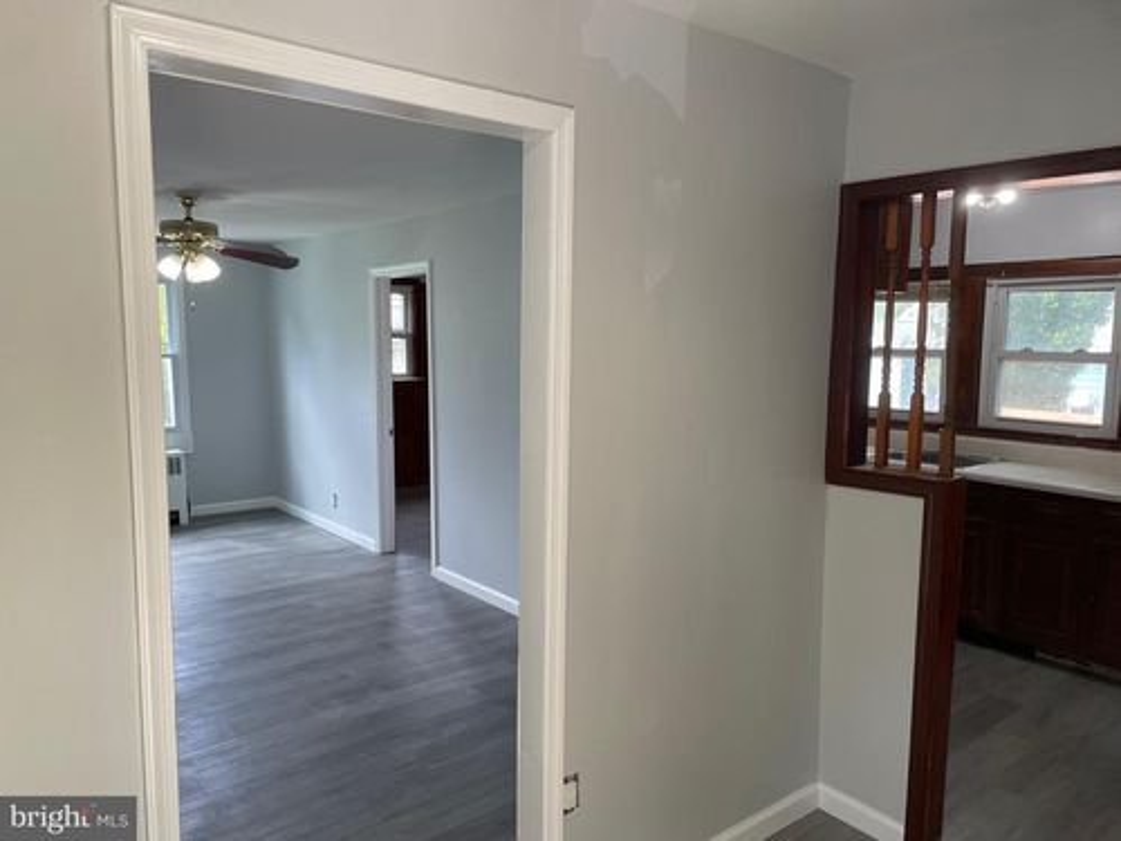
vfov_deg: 53.1
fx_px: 842
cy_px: 420
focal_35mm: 26
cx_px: 560
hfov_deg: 67.3
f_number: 1.6
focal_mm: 4.2
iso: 80
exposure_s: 1/120
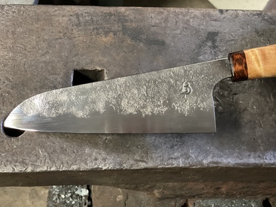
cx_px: 138
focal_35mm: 52
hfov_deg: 36.8
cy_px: 104
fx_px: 415
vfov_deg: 28.0
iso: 500
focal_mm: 6
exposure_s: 1/20
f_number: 2
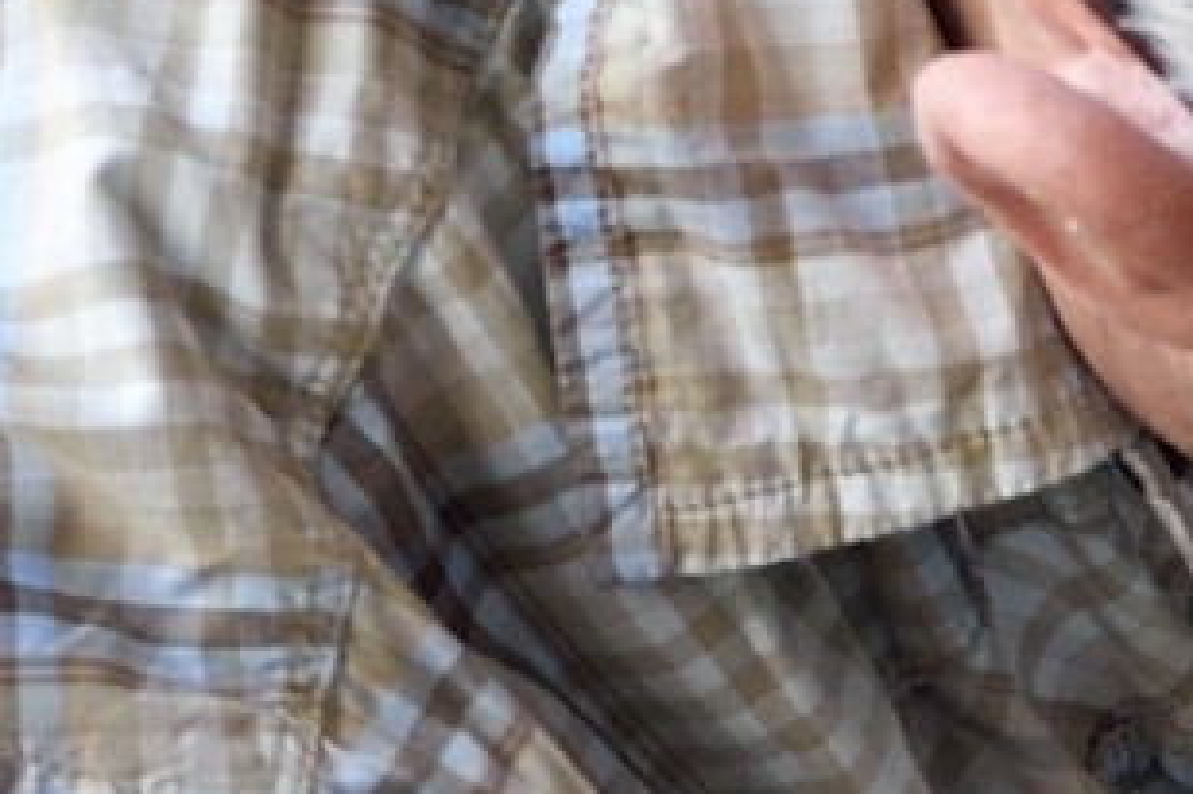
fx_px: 9472
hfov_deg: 6.7
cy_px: 1609
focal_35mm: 286
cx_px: 3091
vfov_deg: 4.7
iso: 1000
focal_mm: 55
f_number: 9
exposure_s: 1/160
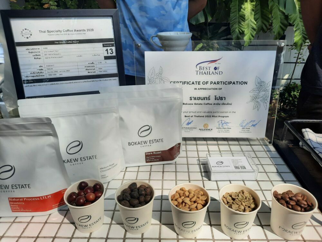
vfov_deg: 54.9
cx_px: 161
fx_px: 233
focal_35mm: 25
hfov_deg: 69.4
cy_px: 121
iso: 32
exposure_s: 1/634
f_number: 2
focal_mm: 4.6
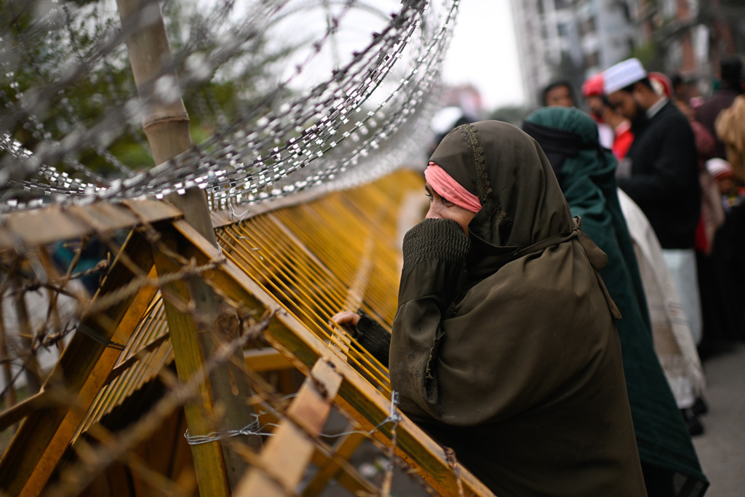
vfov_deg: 37.9
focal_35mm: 35
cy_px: 248
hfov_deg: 54.4
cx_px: 372
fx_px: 724
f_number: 1.4
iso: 800
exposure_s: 1/2500
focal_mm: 35
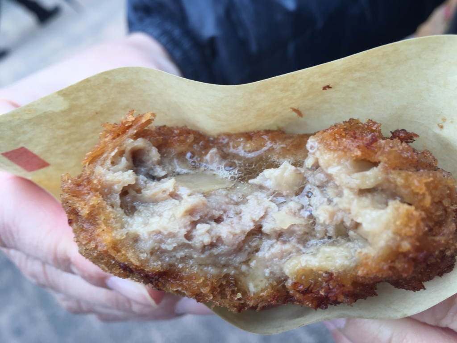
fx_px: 383
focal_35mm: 29
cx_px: 228
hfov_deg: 61.7
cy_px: 172
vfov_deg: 48.2
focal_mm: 4.15
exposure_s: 1/60
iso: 32
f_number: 2.2
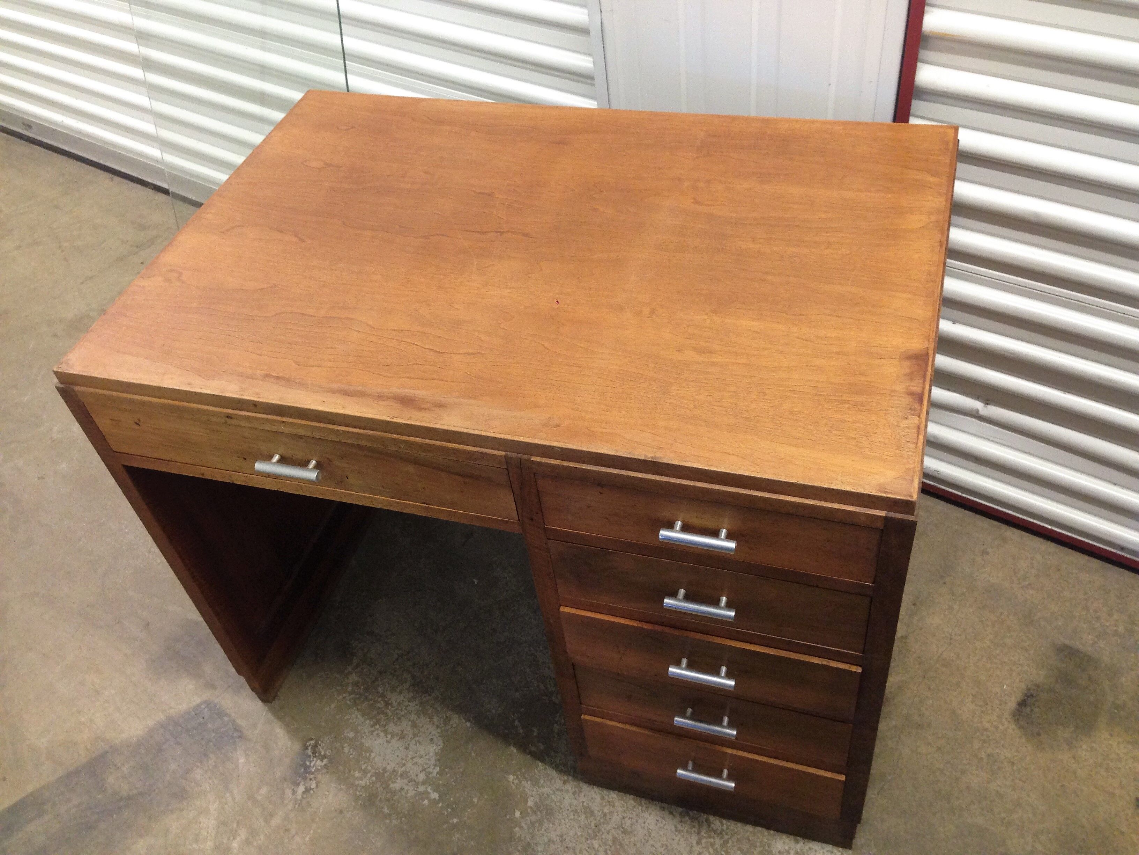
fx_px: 1086
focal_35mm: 33
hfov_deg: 55.4
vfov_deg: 42.9
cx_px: 570
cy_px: 428
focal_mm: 4.12
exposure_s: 1/20
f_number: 2.4
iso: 160
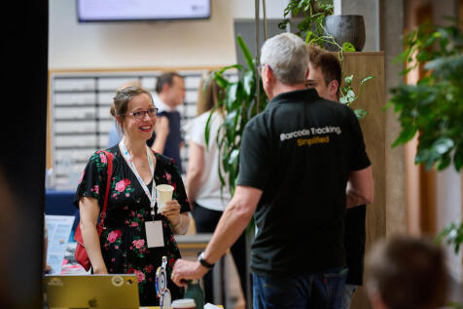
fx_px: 1736
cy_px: 154
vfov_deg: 10.2
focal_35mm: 135
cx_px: 232
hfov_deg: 15.2
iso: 400
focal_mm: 135
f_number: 2.2
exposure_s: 1/200
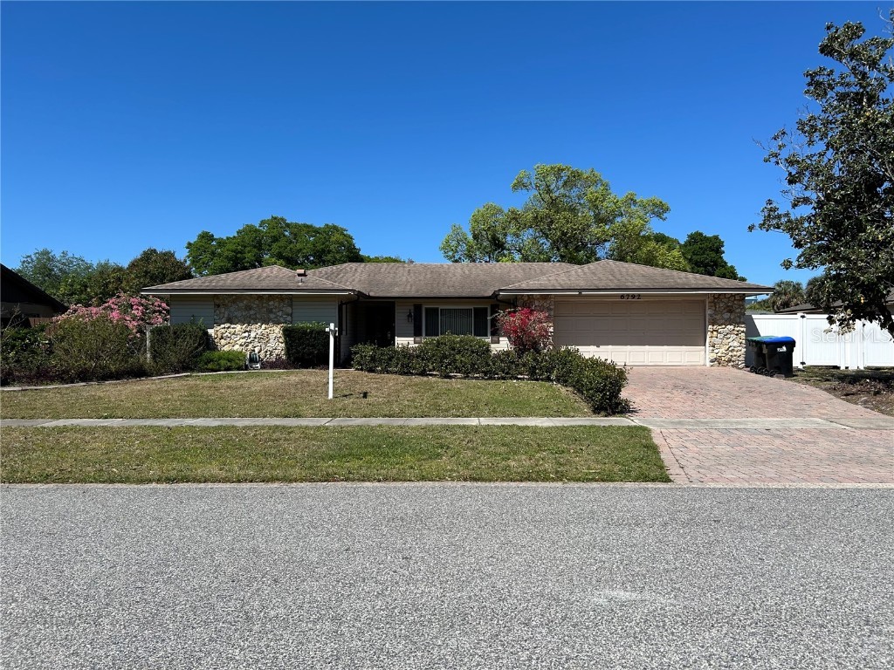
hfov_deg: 67.3
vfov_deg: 53.1
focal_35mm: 26
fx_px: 671
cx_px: 447
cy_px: 335
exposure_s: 1/5076
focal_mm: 5.7
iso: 50
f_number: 1.5
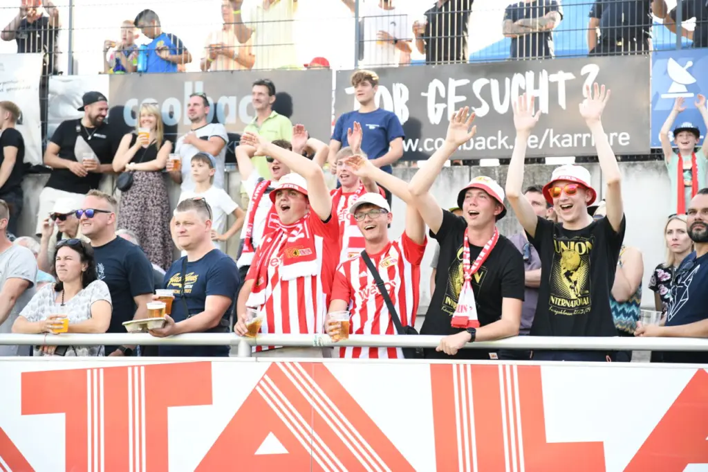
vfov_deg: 19.4
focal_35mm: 70
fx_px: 1376
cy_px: 236
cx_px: 354
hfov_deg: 28.9
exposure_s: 1/1600
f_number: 2.8
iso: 1800
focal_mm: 70
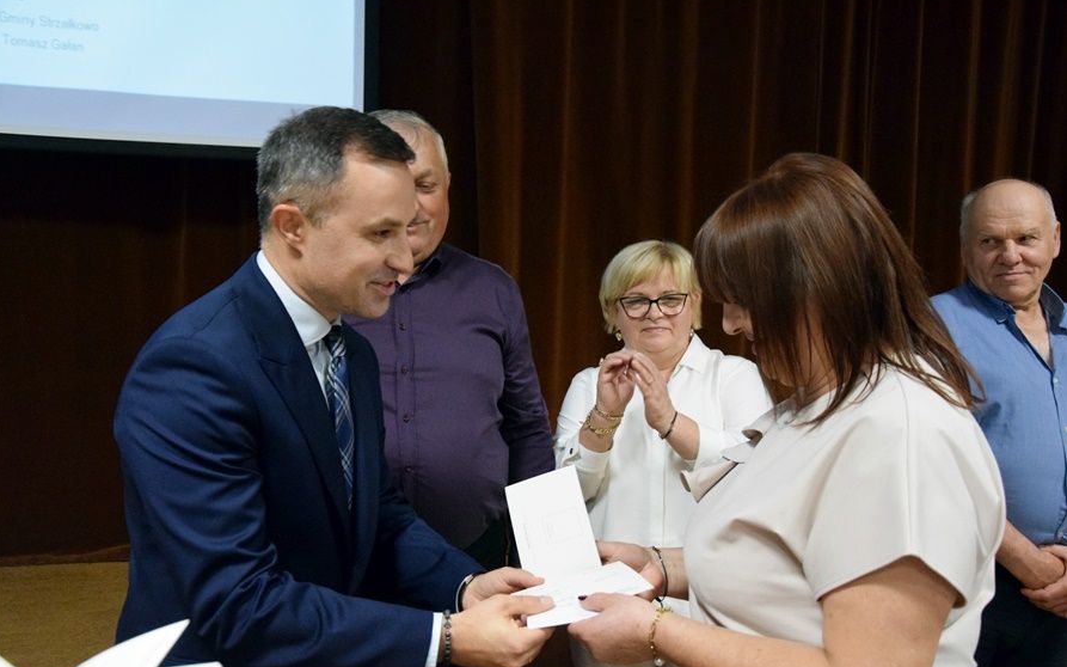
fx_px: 1120
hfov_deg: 50.9
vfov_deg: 33.1
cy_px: 348
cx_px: 531
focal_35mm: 39
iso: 5600
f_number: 4
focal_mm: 25
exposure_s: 1/100
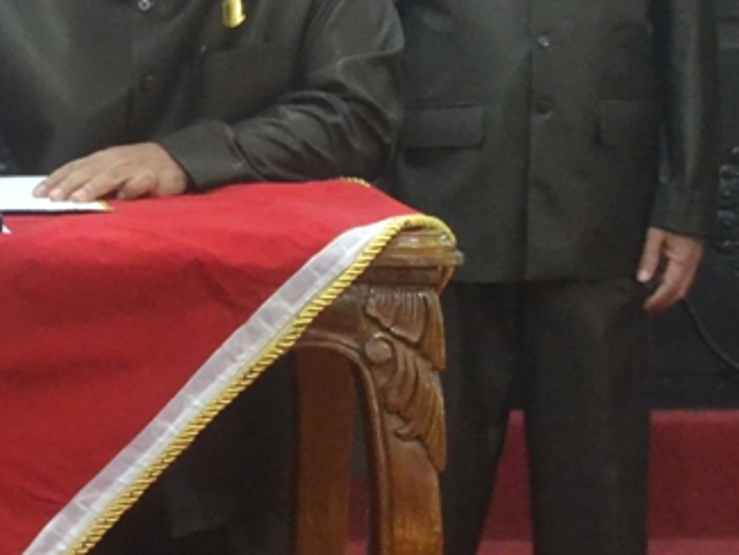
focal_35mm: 133
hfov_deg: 14.7
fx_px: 2840
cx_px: 123
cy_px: 91
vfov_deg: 11.1
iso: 2800
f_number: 4
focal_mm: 26
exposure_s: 1/15
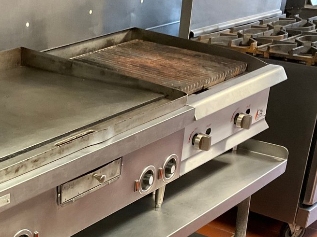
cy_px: 217
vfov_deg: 21.4
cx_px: 5
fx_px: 613
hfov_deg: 27.4
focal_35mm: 67
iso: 250
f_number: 1.8
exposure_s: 1/60
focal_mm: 3
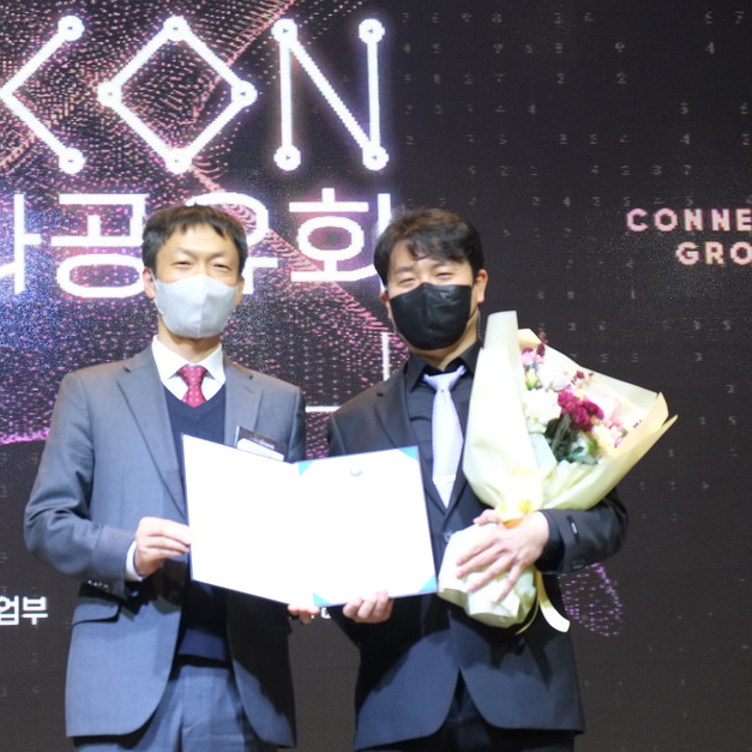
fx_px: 2654
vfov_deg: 16.1
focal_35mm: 108
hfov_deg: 16.1
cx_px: 245
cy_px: 378
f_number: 4
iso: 1600
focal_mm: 55
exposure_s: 1/60
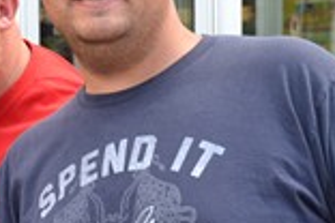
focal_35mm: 116
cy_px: 115
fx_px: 1079
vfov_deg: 11.8
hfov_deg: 16.7
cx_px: -90
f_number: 5
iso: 400
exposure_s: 1/100
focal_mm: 22
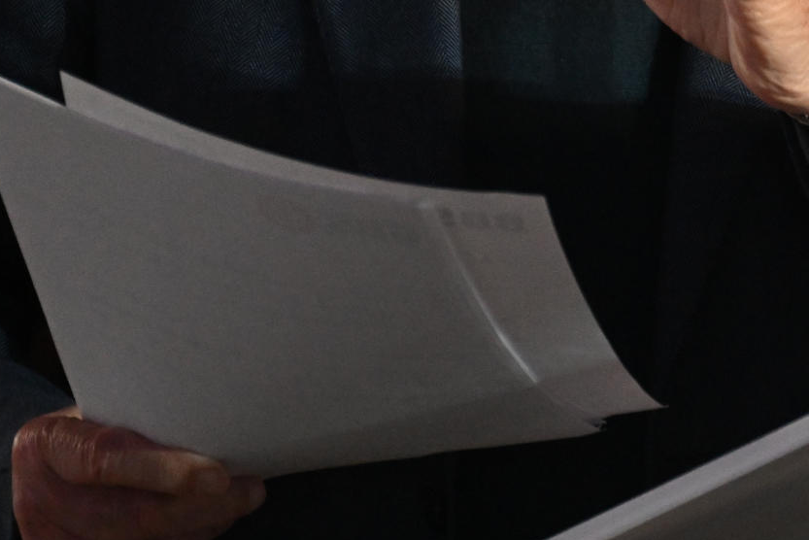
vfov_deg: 1.0
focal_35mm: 1327
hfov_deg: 1.6
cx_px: 1151
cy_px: -117
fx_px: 29829
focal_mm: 360
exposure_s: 1/250
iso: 4000
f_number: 5.6
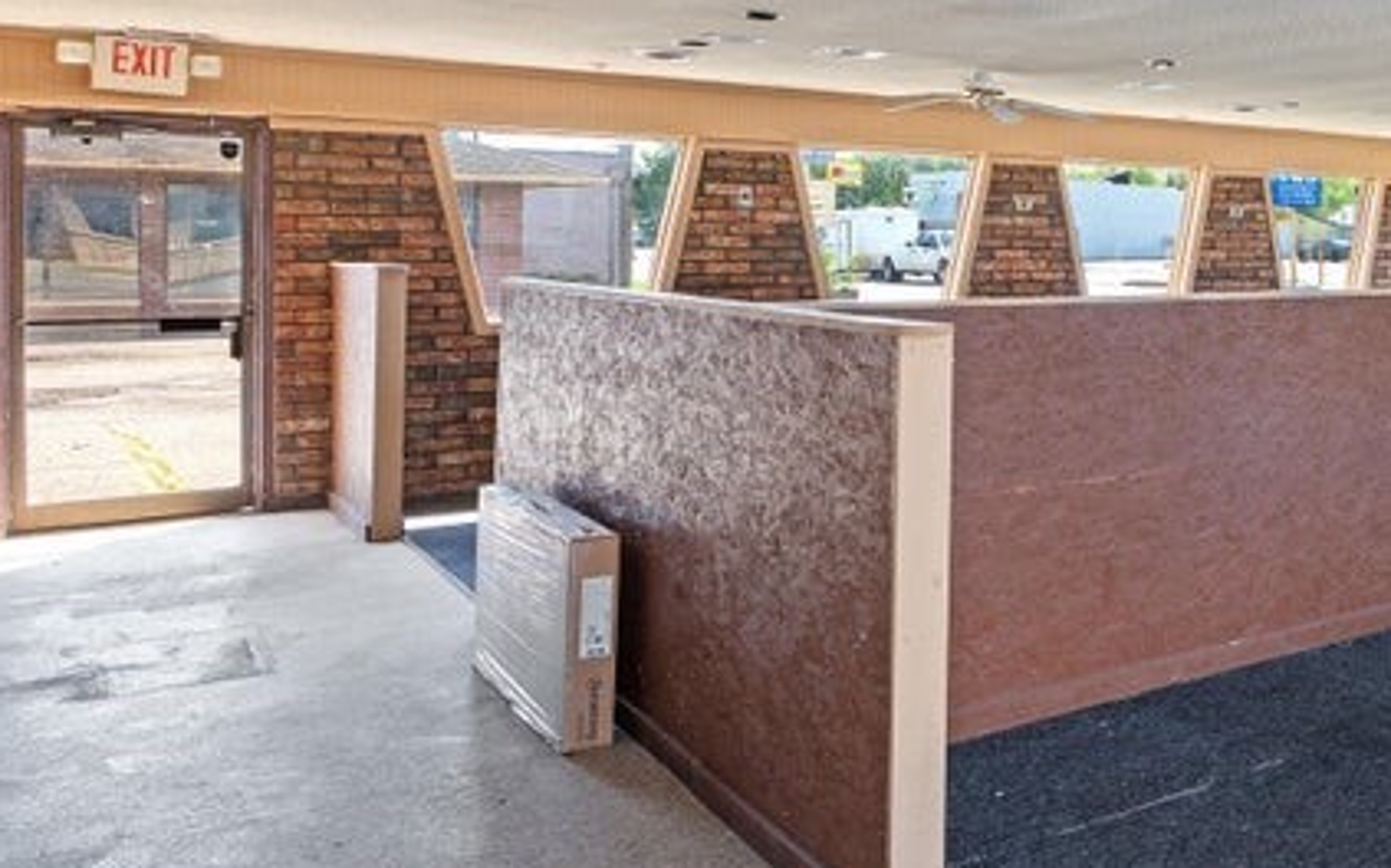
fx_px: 1402
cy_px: 283
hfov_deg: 42.3
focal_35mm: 37
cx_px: 1509
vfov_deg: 34.1
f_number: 8
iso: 250
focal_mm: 16
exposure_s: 1/10
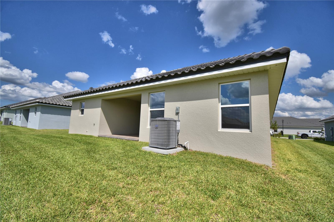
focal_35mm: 15
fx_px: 139
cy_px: 111
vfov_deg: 77.3
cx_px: 167
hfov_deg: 100.4
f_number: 4.5
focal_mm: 10
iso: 100
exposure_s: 1/2000
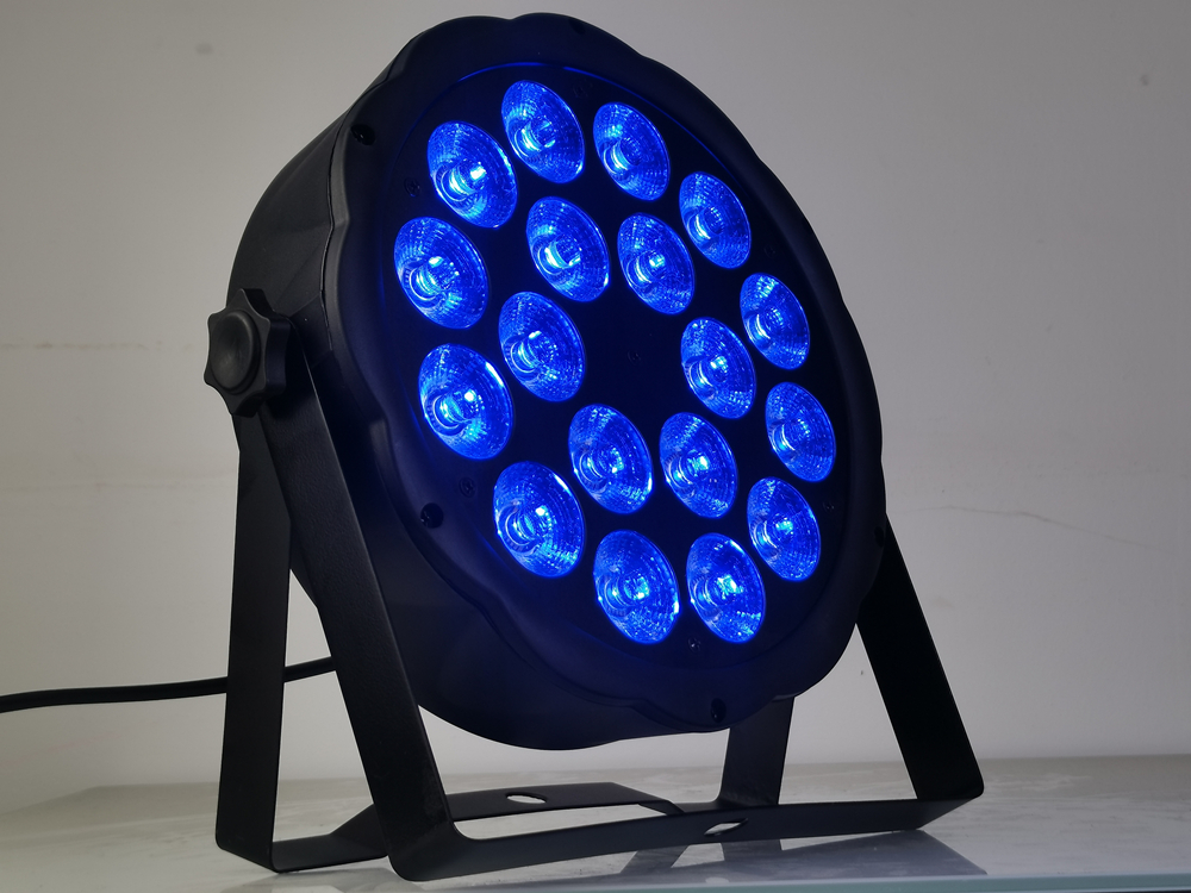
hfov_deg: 32.7
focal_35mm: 59
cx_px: 596
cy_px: 446
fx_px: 2030
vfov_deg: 24.8
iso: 50
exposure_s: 1/143
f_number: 1.8
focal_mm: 5.58
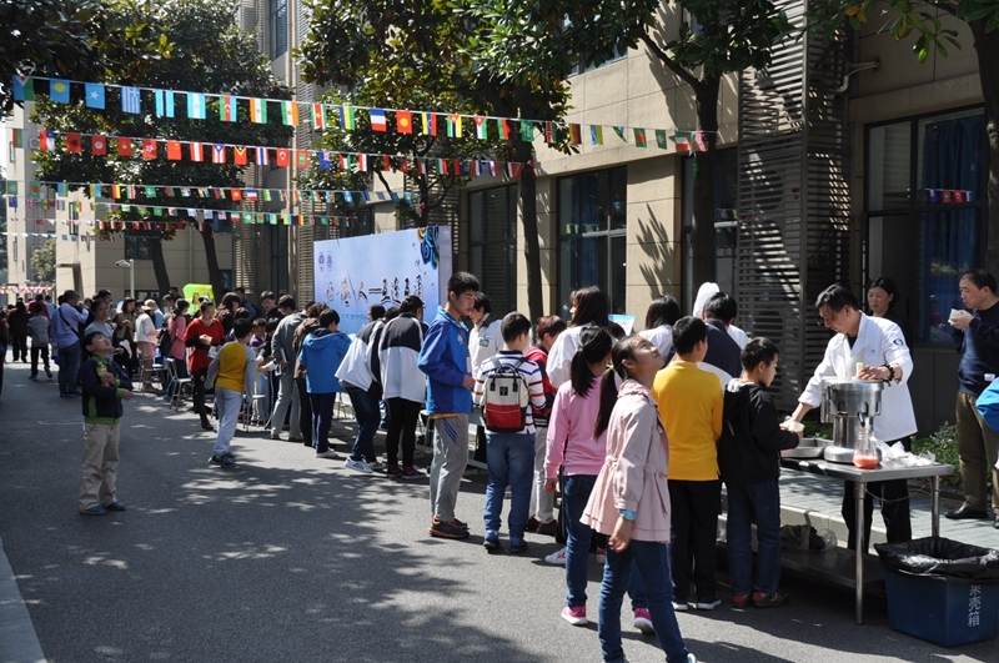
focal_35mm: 44
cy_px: 332
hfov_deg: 45.0
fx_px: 1205
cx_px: 500
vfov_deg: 30.8
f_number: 11
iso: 200
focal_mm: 29
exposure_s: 1/125
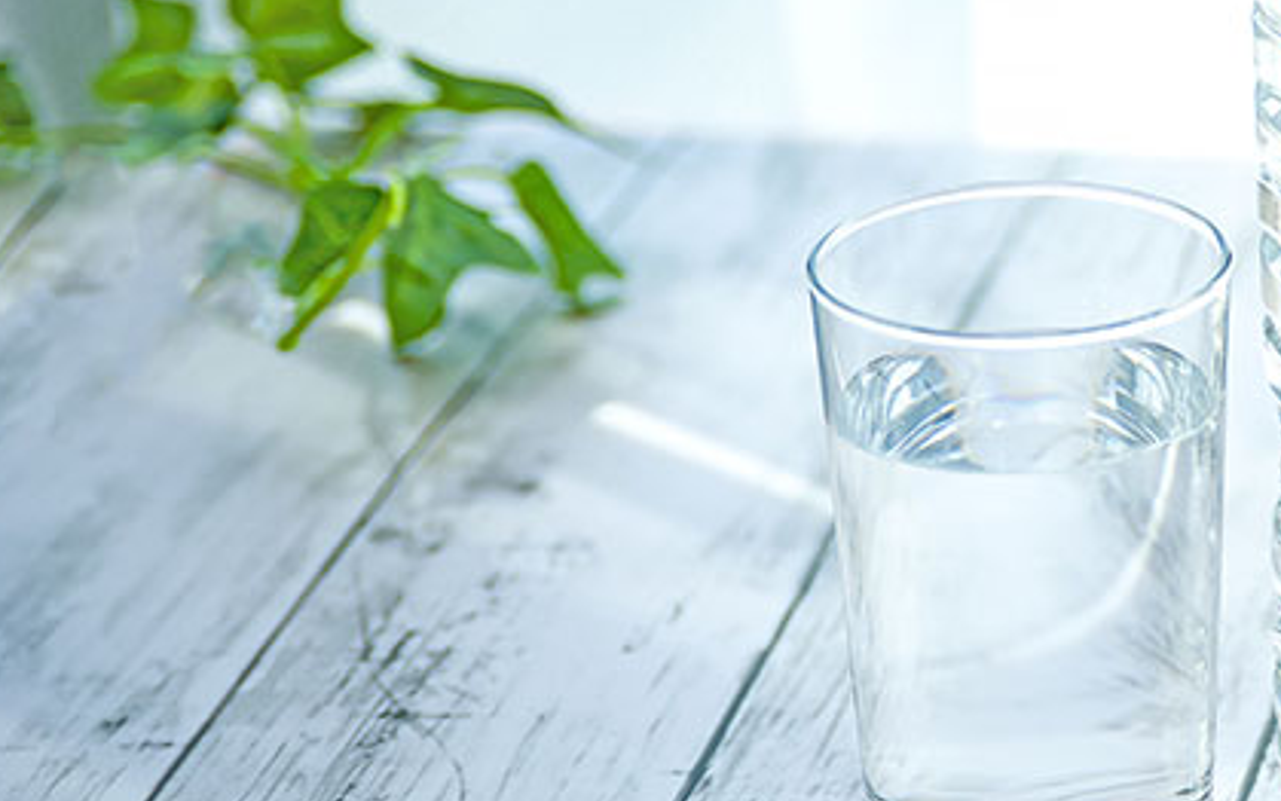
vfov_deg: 6.8
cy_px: 292
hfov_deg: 10.8
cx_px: 1119
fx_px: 6774
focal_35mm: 194
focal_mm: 105
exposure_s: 1/125
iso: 200
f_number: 4.5
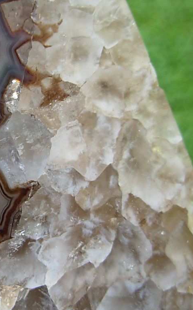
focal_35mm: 54
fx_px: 455
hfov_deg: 23.1
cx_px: 8
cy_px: 155
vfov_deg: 37.5
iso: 50
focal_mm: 6.3
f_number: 2.9
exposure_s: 1/95.9
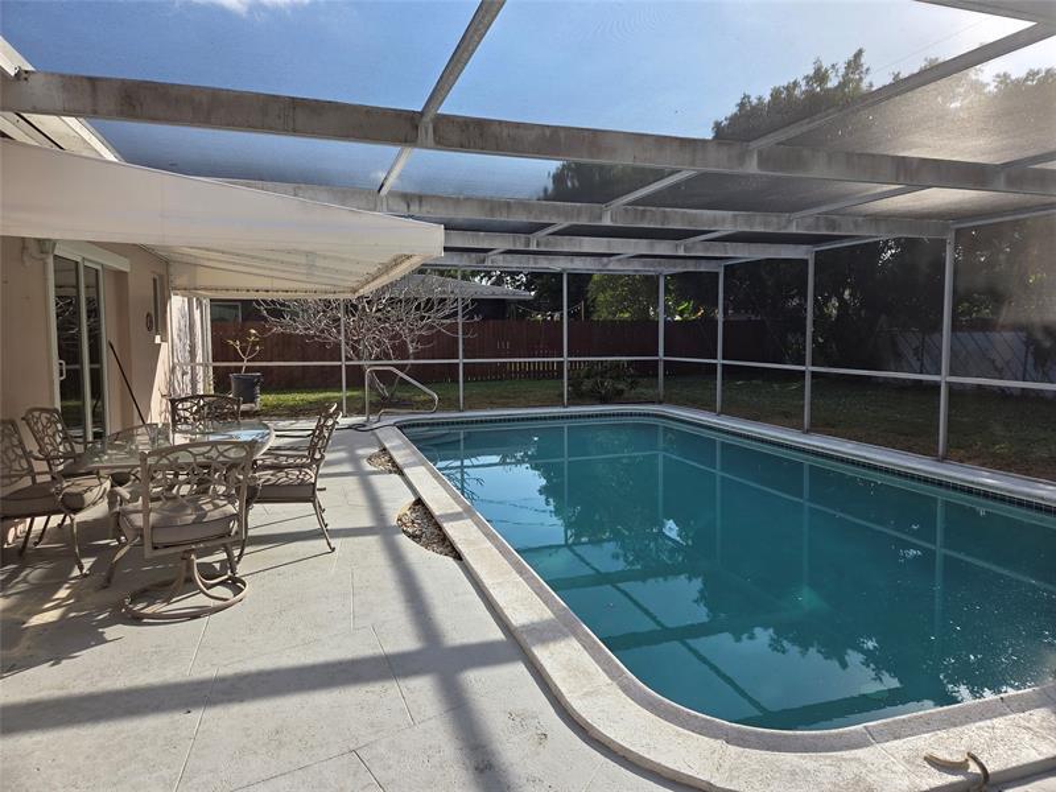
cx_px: 528
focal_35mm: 23
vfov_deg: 58.9
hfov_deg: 73.9
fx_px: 702
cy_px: 396
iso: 80
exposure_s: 1/2537
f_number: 1.8
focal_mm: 5.4
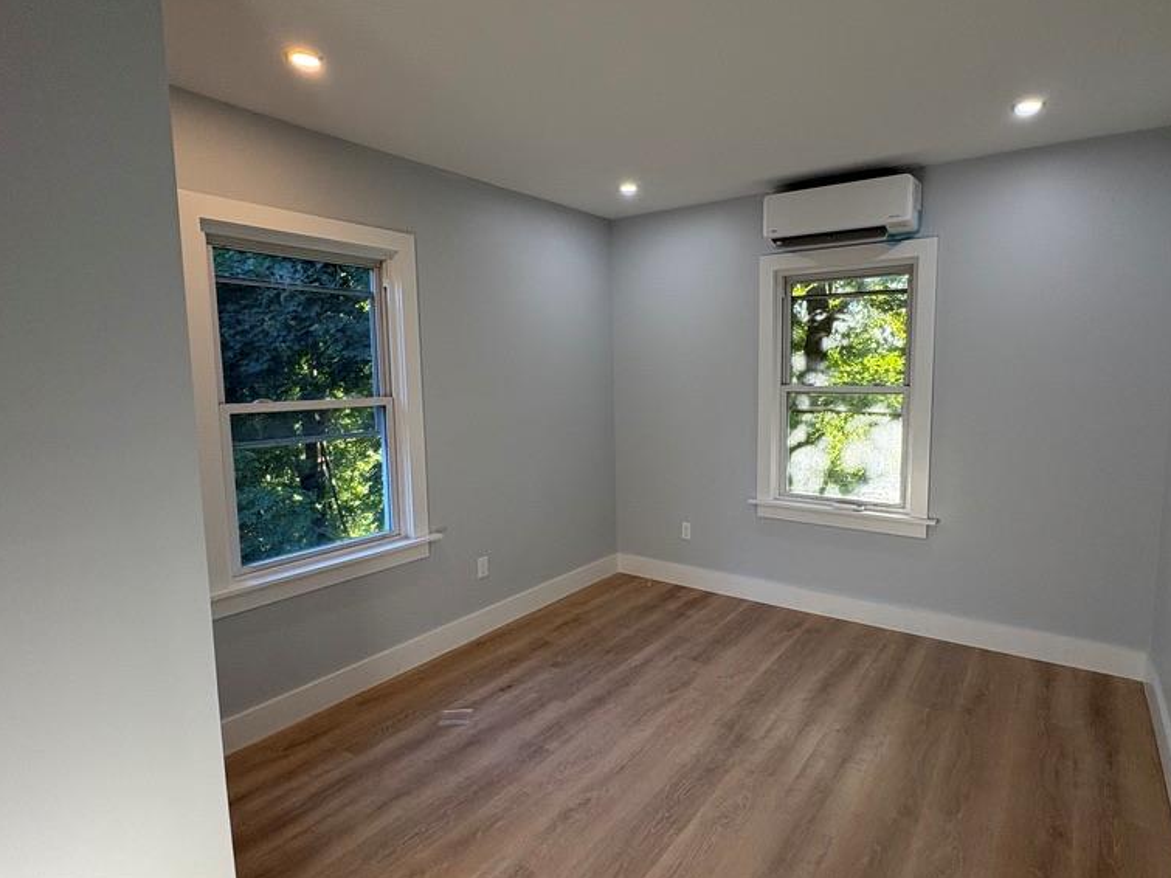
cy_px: 437
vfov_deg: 68.7
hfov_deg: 84.2
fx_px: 643
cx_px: 665
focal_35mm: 19
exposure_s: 1/120
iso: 125
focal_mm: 2.22
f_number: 2.2
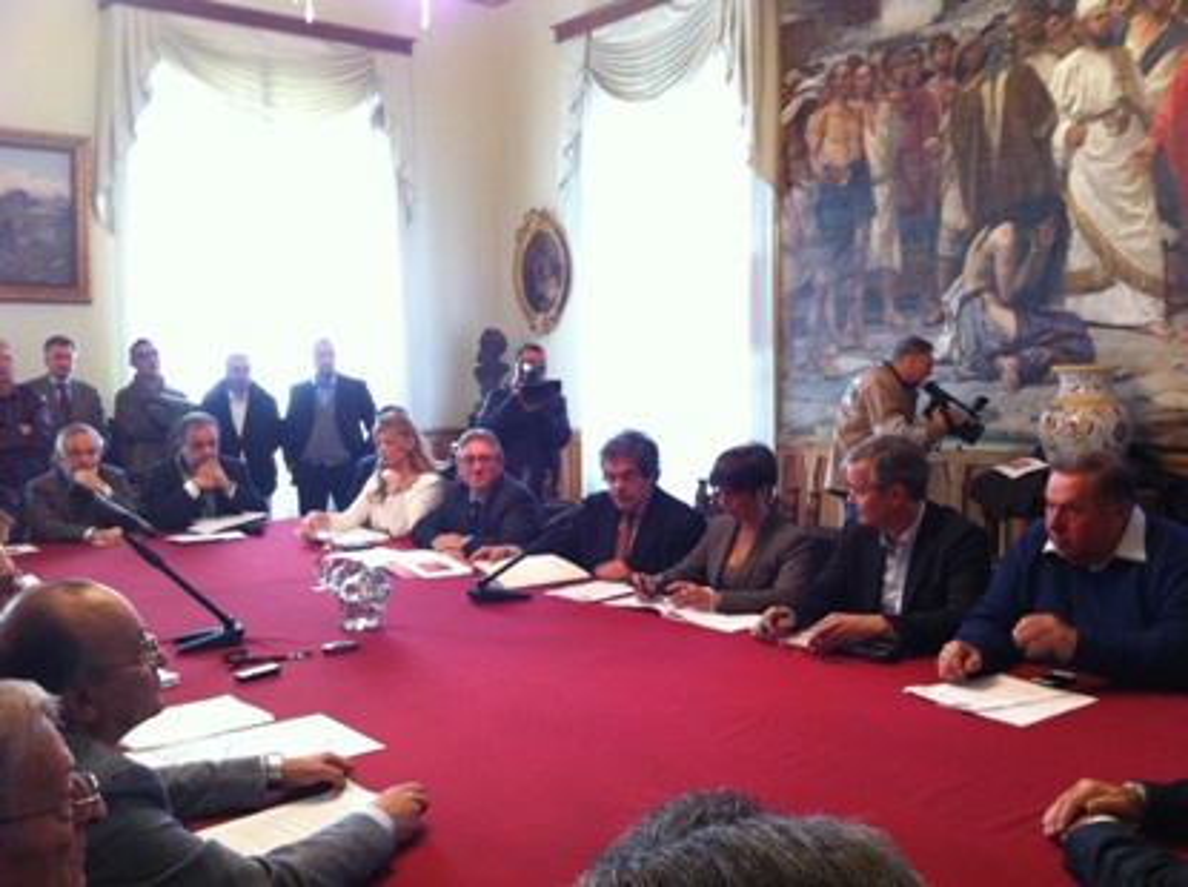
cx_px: 594
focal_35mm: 35
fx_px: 1199
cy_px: 444
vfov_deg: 40.6
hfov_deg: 52.7
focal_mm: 3.85
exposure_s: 1/15
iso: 250
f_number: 2.8
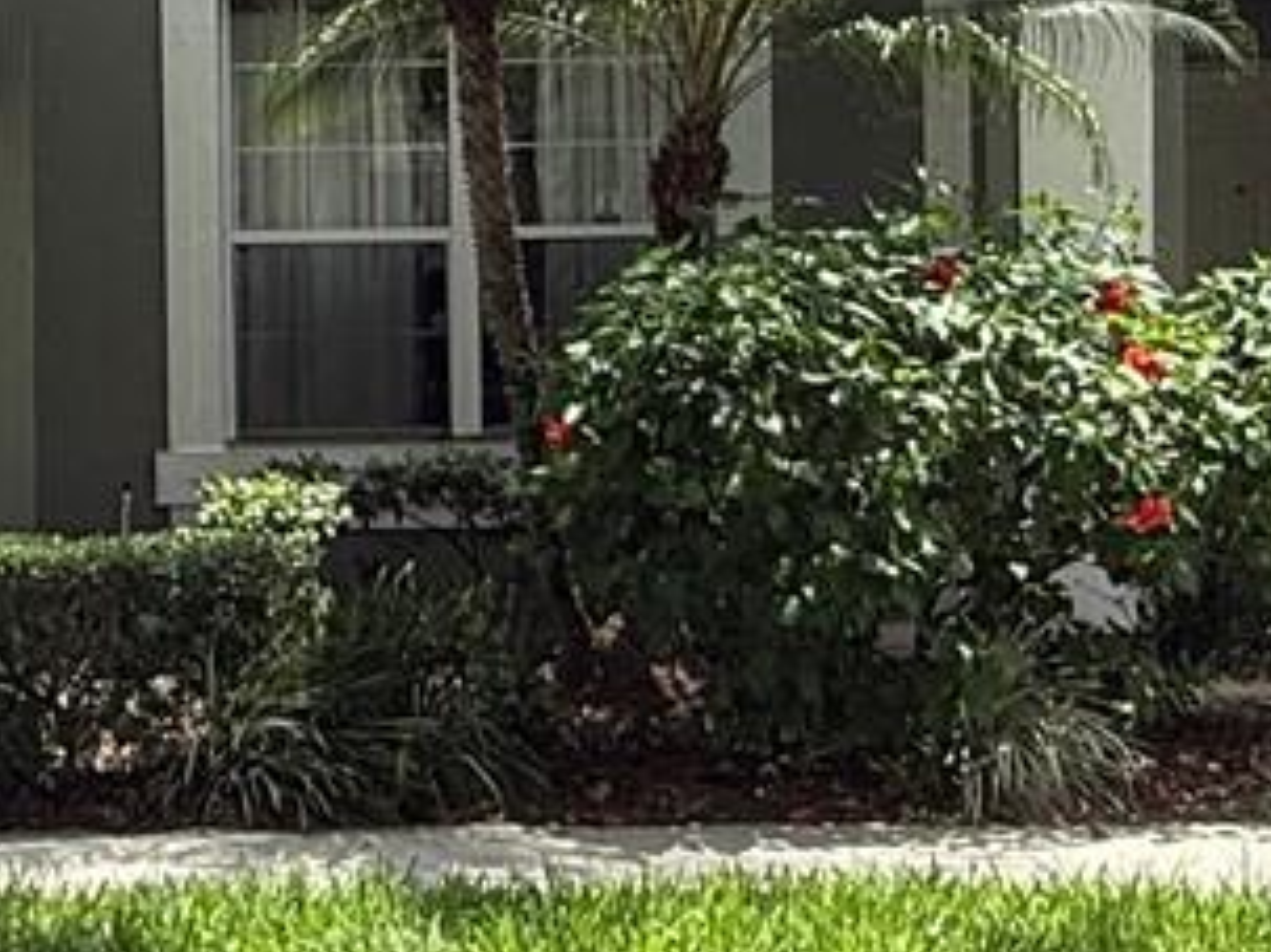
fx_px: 2716
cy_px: 348
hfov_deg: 24.7
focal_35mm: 74
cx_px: -101
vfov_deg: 19.8
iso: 50
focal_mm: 2.22
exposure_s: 1/809
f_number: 2.2
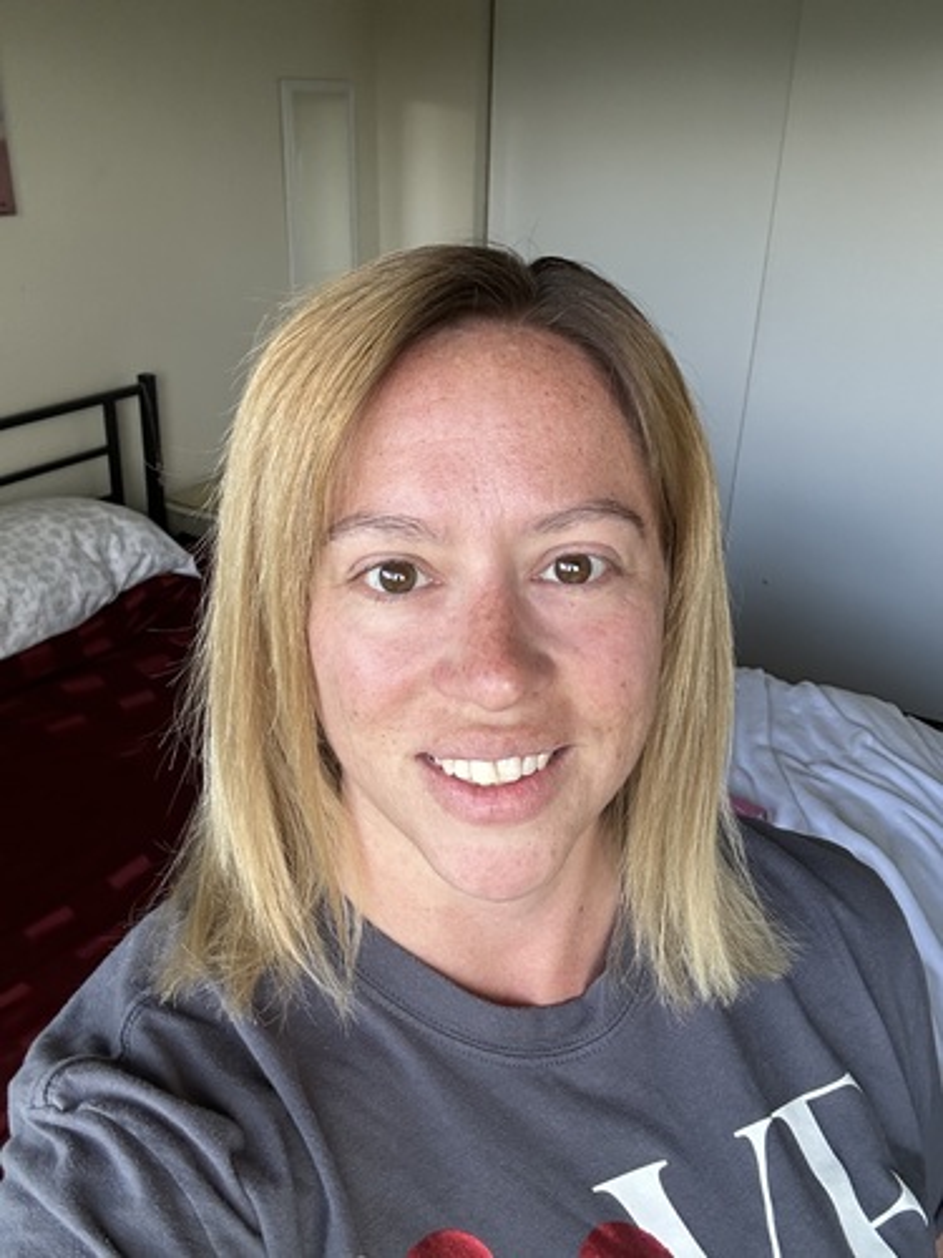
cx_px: 472
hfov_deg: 46.8
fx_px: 1090
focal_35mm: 30
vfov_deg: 60.0
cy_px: 629
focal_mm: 2.69
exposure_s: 1/121
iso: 64
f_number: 1.9
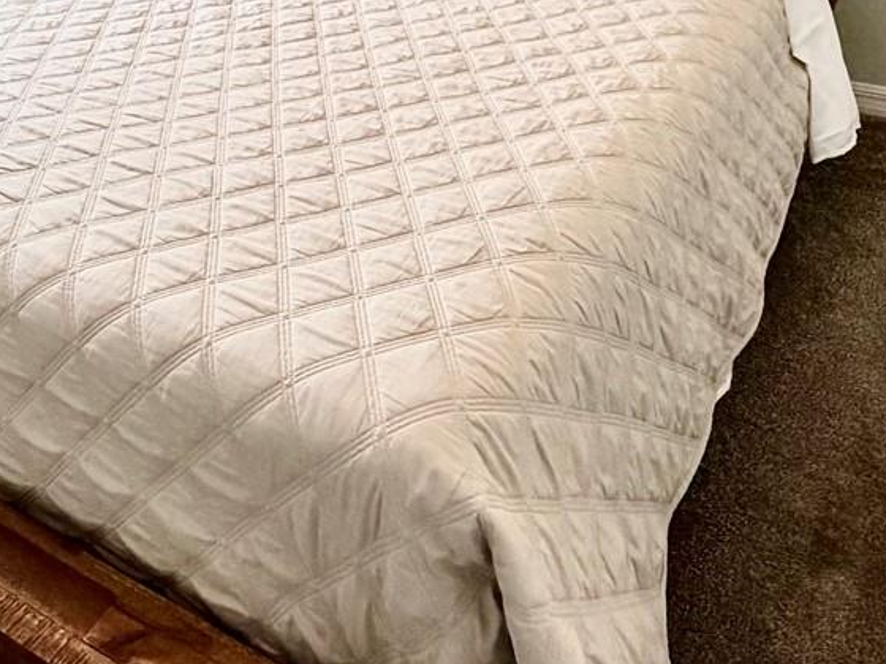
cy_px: -169
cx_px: 350
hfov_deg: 46.5
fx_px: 1024
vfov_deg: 29.8
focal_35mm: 40
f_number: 2.2
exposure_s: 1/60
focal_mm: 2.22
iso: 200
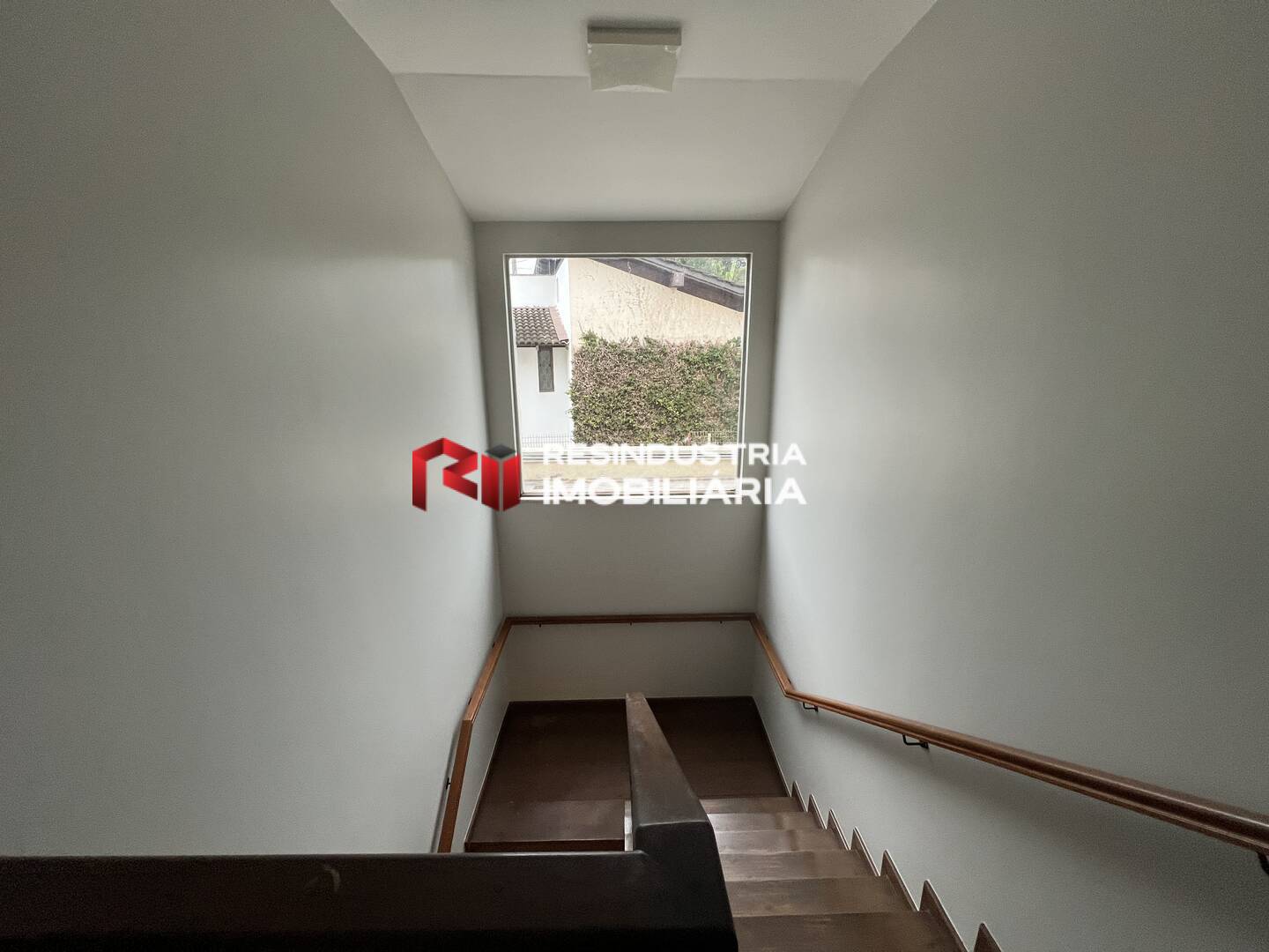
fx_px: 477
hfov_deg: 106.2
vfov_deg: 89.9
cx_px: 634
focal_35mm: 13
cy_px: 476
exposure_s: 1/120
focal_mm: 1.57
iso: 160
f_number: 1.8
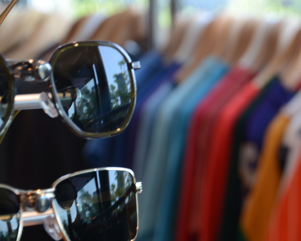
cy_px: 90
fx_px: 1710
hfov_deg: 10.0
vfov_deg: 8.1
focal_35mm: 192
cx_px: 284
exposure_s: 1/20
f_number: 5
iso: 100
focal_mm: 58
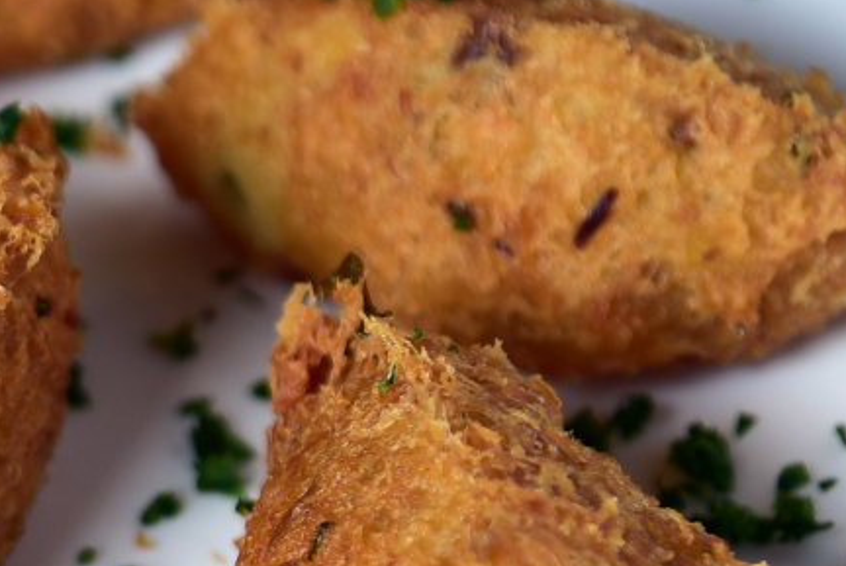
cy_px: 472
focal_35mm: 296
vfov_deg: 4.7
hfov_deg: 6.8
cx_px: -480
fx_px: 6963
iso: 200
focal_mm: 80
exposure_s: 1/40
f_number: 5.6
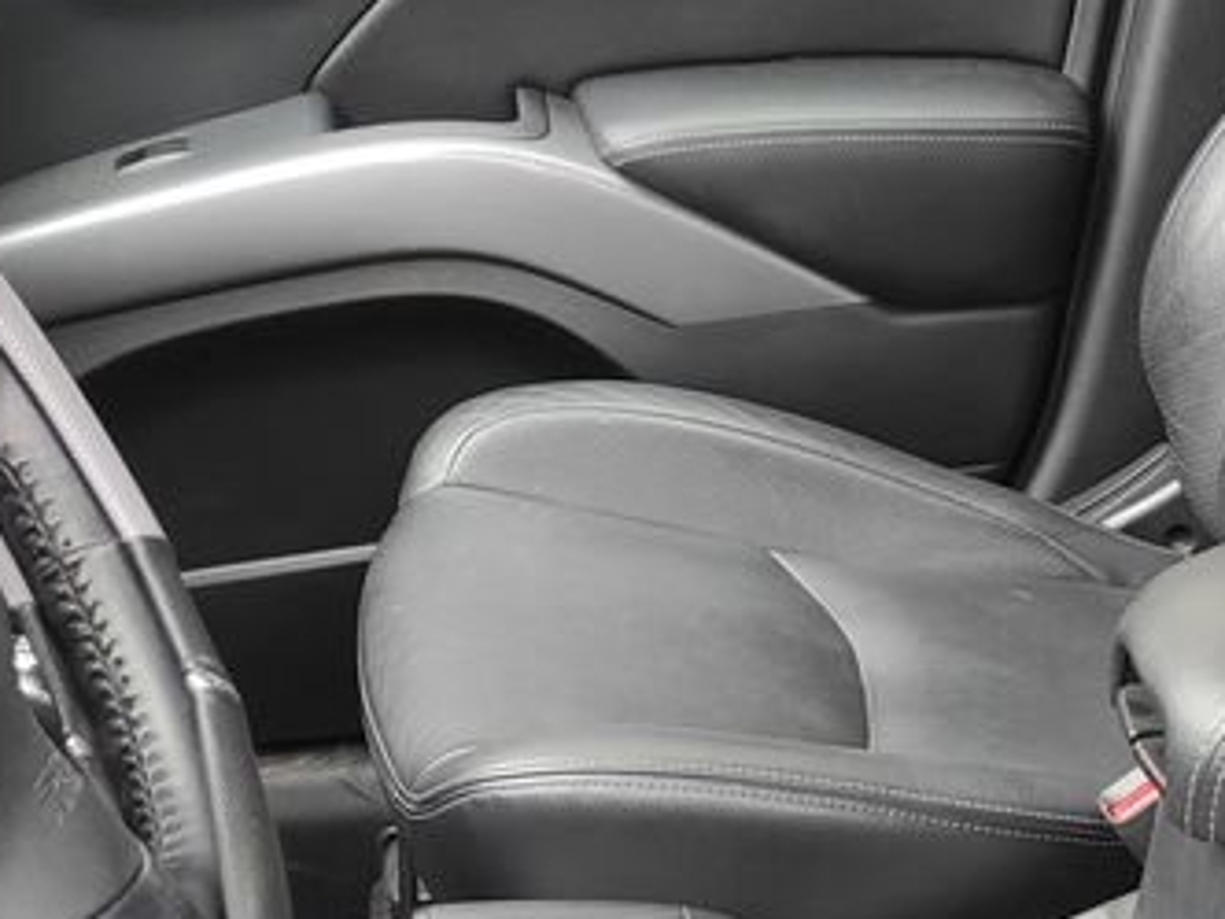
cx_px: 1066
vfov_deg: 18.1
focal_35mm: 77
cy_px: 1133
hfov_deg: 24.7
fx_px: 2725
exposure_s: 1/120
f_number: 1.89
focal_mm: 5.43
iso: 190
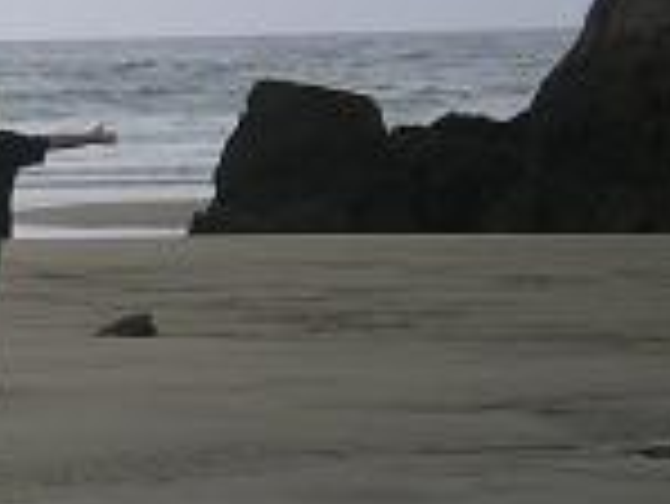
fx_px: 5966
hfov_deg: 6.3
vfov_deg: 4.8
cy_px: 220
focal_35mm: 308
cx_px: -490
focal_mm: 14.3
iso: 64
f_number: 5.1
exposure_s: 1/100
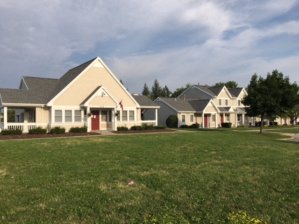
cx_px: 150
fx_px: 250
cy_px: 112
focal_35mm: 29
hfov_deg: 61.7
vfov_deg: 48.2
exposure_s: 1/1570
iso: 25
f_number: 2.2
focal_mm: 4.15
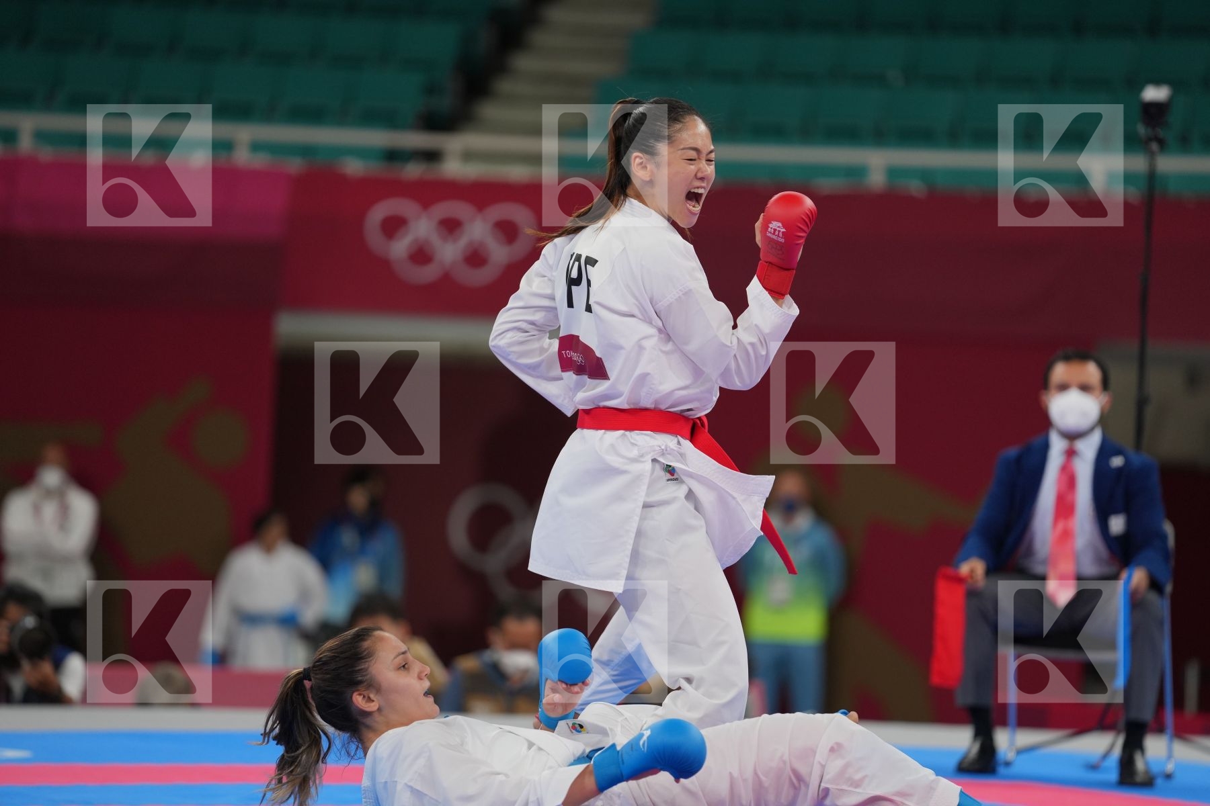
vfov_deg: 6.9
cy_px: 403
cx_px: 605
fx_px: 6722
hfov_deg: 10.3
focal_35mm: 200
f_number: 2.8
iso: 500
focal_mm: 200
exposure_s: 1/1000
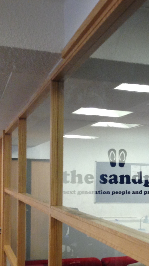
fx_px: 499
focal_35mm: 71
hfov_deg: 16.1
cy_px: 189
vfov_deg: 29.4
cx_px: 193
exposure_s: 1/20
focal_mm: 4.12
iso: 100
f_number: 2.4
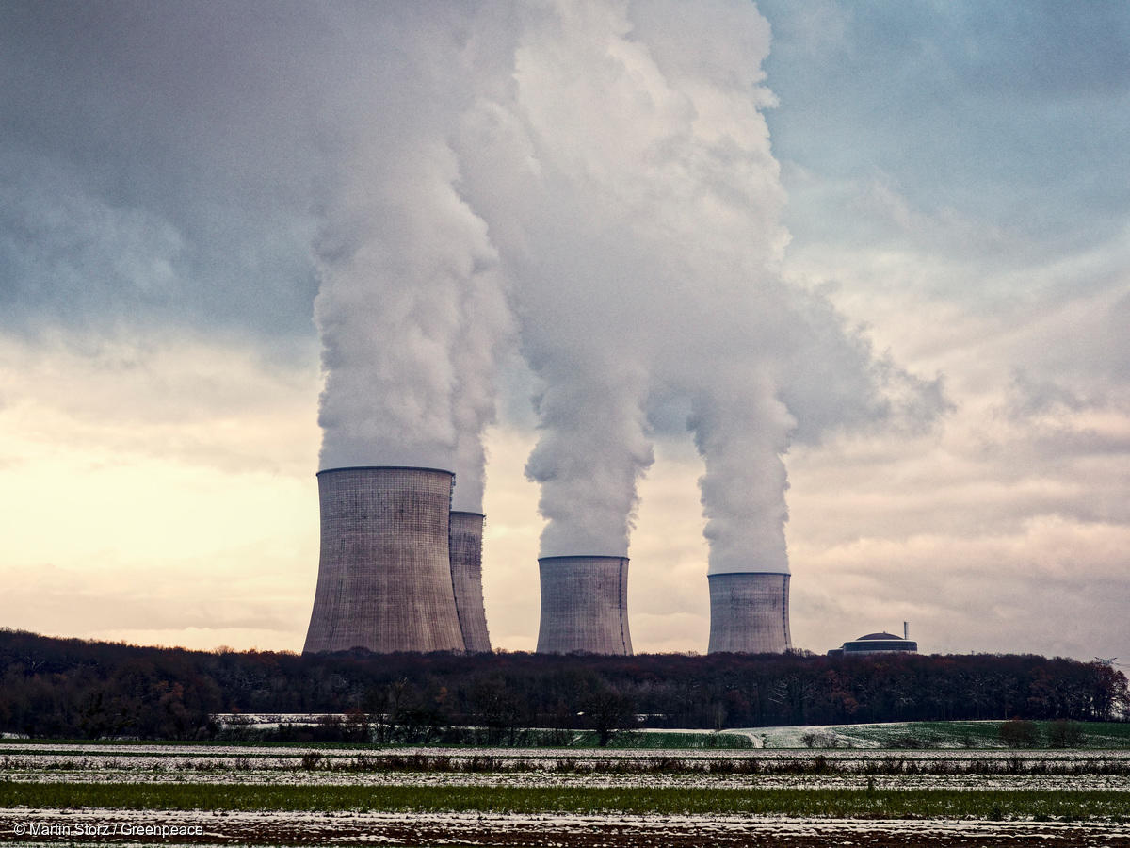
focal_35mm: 80
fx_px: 2612
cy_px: 424
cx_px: 565
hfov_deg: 24.4
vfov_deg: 18.4
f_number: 5
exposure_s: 1/160
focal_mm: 40
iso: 200
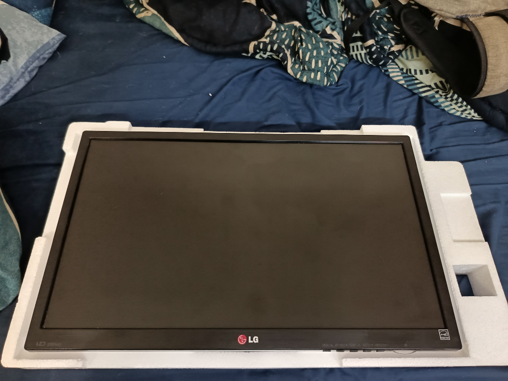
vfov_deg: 56.8
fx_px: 352
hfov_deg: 71.6
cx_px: 254
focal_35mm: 24
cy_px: 190
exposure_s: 1/25
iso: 2312
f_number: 1.75
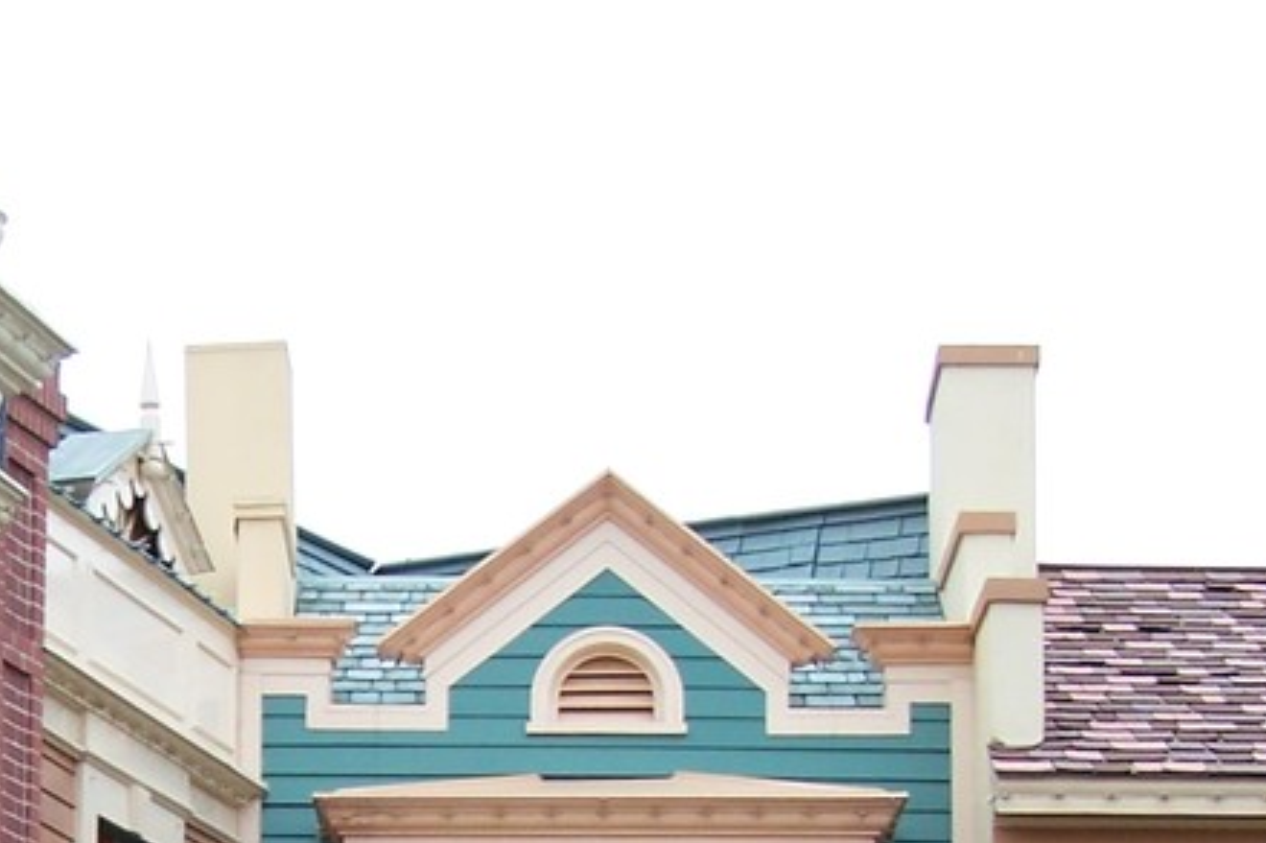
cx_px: 158
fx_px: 4042
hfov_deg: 17.6
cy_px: 1227
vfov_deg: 11.5
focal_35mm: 115
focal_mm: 6.3
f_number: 2.8
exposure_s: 1/250
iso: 80
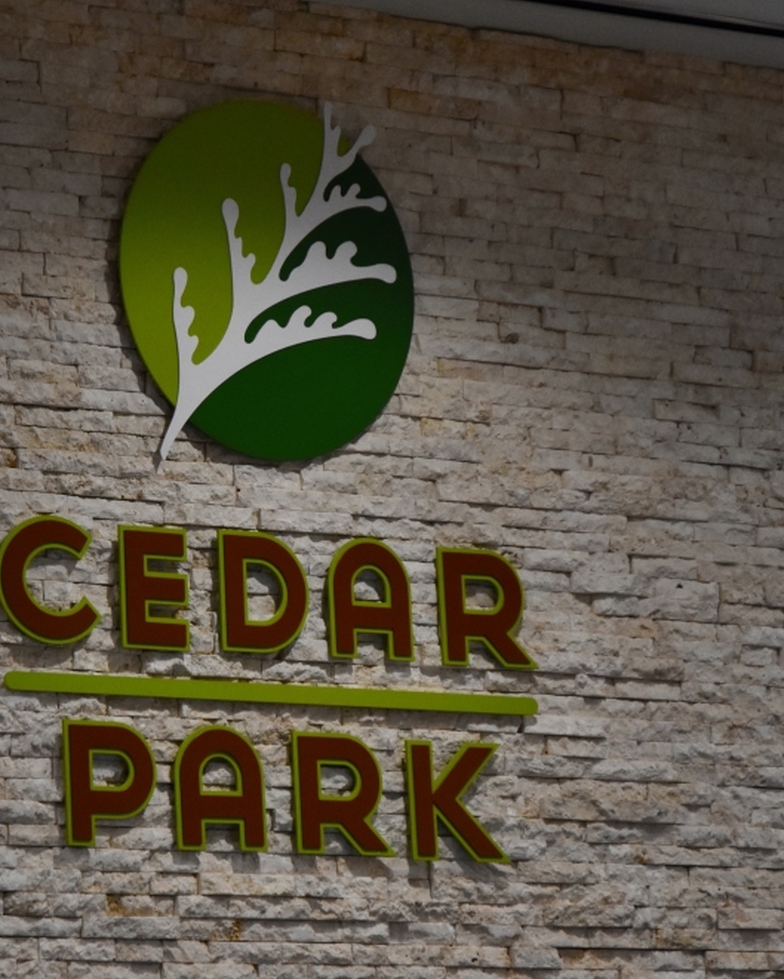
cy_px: 492
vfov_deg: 12.9
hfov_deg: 10.4
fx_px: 4321
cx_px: 246
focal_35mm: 149
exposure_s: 1/100
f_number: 4.5
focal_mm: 70
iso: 1600
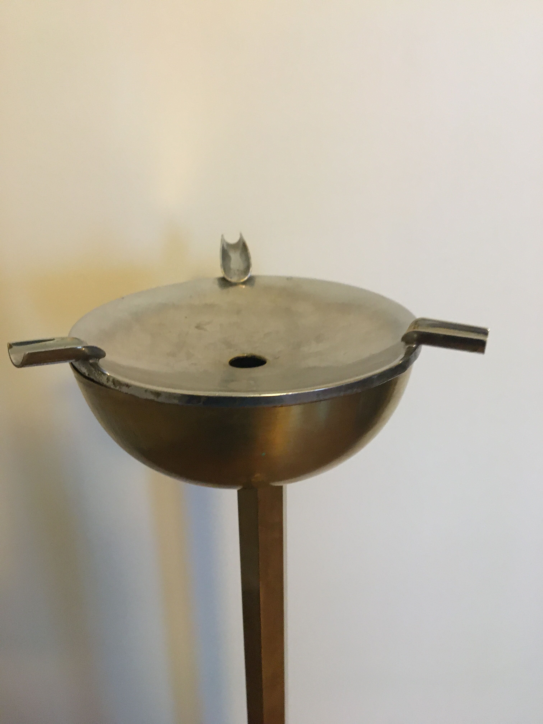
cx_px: 272
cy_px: 362
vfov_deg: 61.7
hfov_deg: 48.2
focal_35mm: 29
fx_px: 607
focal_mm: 4.15
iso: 400
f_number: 2.2
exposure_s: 1/17
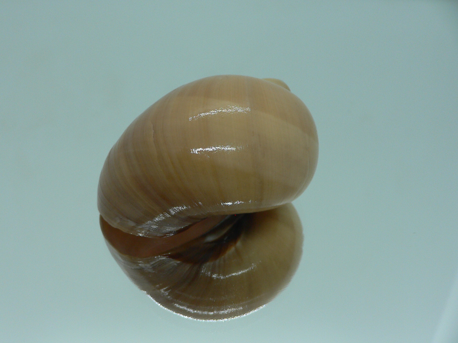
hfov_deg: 47.8
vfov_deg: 36.8
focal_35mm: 39
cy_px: 177
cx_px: 207
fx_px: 516
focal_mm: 4.6
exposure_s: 1/60
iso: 80
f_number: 2.8
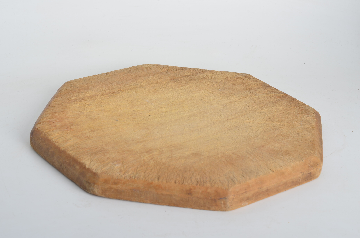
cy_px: 119
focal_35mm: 75
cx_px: 180
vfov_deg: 18.1
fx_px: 748
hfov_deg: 27.0
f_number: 14
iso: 100
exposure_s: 1/125
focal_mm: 50
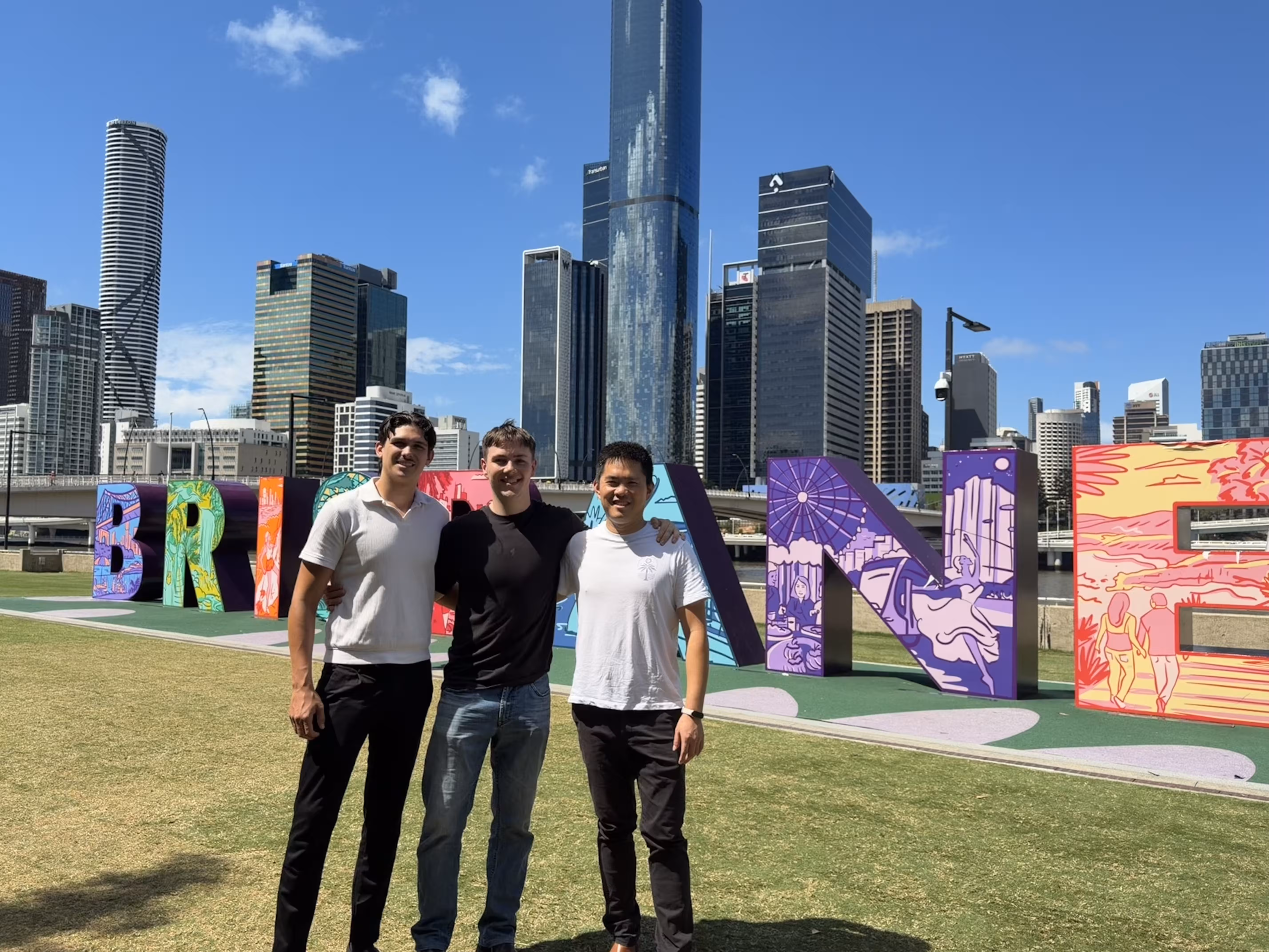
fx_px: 880
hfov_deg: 71.6
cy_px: 476
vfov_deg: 56.8
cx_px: 634
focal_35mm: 24
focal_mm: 6.76
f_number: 1.78
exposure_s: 1/5319
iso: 80
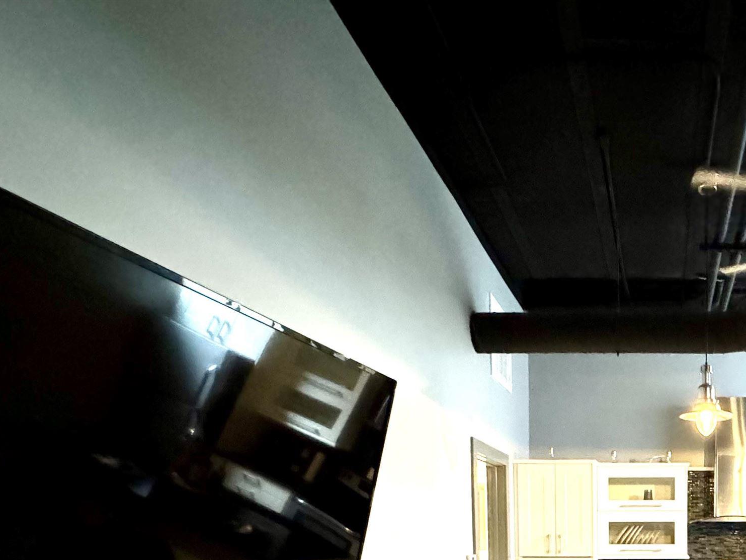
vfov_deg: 41.0
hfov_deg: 53.8
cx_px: 673
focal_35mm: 29
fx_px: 625
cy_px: 579
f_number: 2.2
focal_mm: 2.22
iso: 1250
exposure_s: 1/60
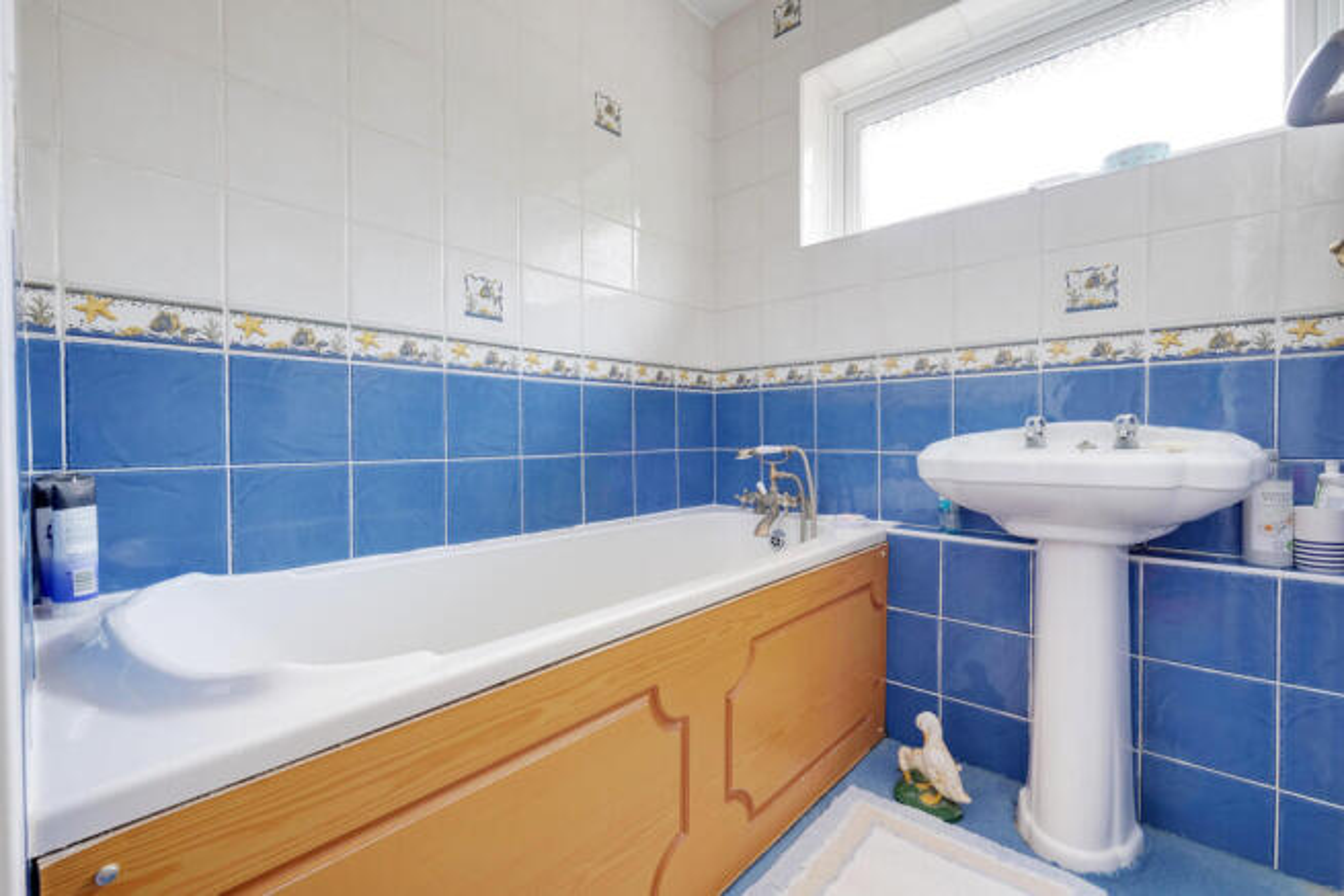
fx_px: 560
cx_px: 672
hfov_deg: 100.4
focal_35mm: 15
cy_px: 448
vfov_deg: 77.4
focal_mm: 10
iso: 400
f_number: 9
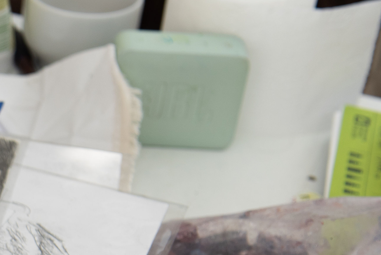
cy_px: 389
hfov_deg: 12.1
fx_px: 1694
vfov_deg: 8.4
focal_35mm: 160
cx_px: -238
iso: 100
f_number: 4
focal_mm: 38
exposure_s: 1/125
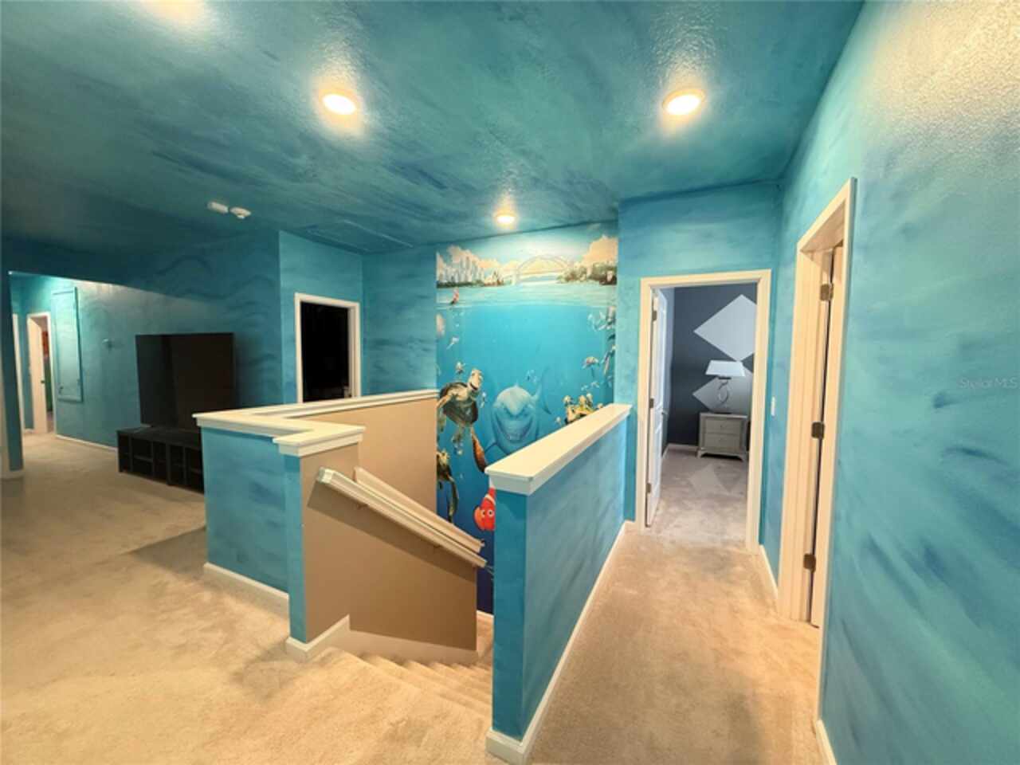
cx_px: 510
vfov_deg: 85.7
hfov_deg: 102.1
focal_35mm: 14
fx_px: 413
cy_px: 382
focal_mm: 2.22
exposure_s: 1/60
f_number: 2.2
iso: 640
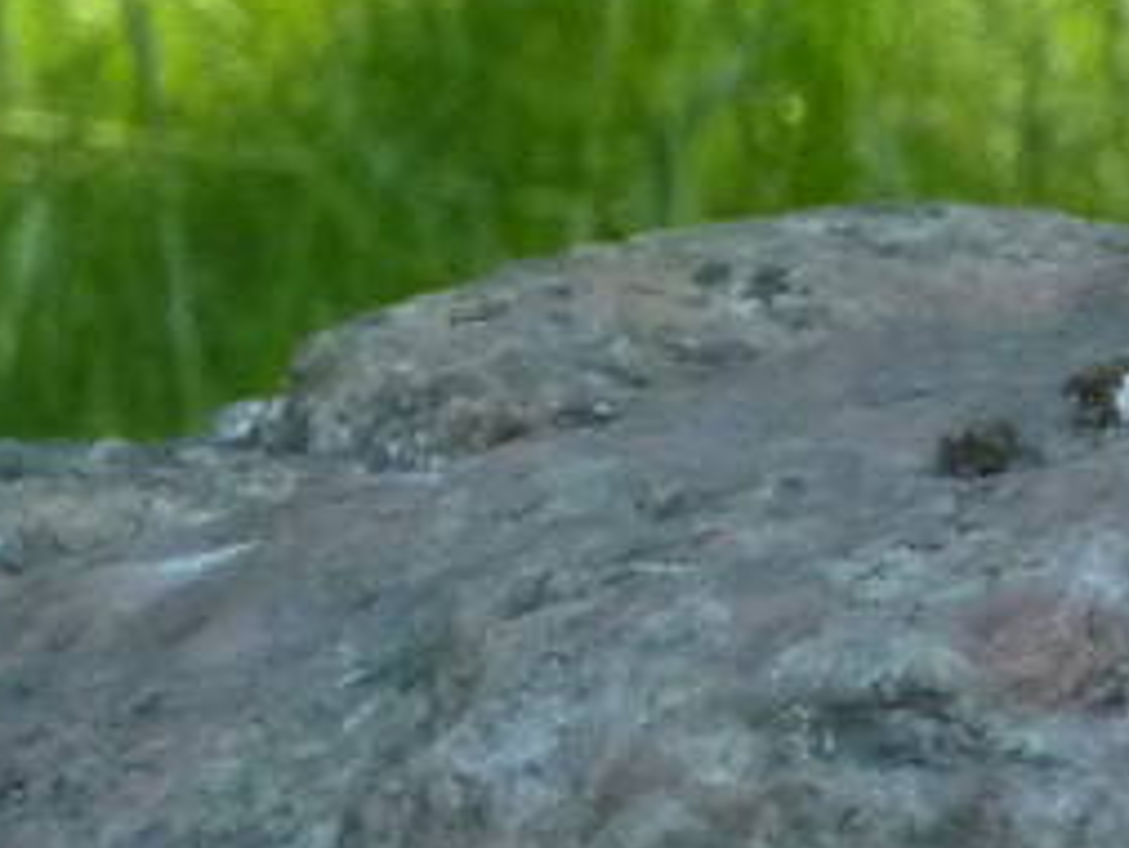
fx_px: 30281
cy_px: -1419
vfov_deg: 1.6
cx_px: 1236
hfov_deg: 2.1
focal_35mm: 928
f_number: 4.5
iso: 320
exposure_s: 1/320
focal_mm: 24.1
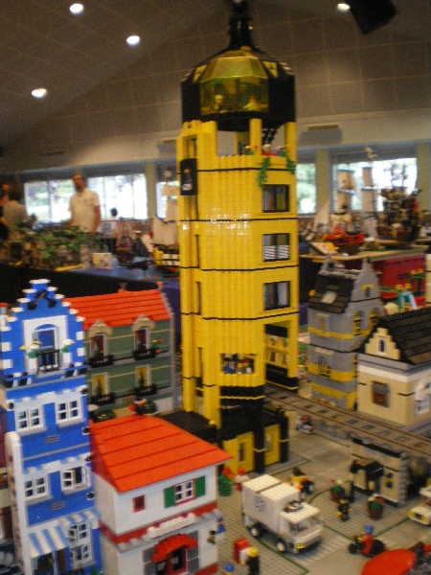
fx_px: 598
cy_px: 288
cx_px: 216
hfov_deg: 39.7
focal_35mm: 36
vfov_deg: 51.4
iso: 500
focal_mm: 6.3
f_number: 3.1
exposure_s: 1/50
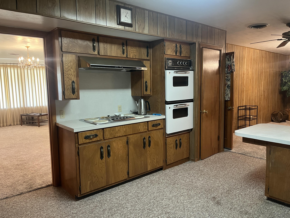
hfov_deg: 67.3
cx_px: 145
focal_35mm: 26
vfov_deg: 53.1
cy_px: 109
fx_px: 218
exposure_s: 1/60
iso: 320
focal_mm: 5.1
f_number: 1.6
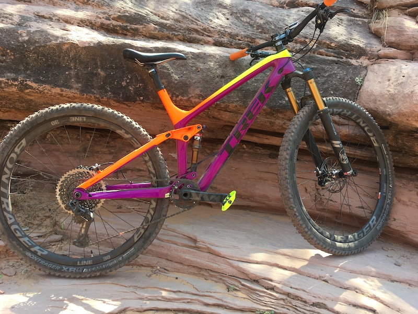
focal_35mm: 29
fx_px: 350
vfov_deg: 48.2
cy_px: 157
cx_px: 209
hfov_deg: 61.7
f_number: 2.2
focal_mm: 4.15
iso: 25
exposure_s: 1/231
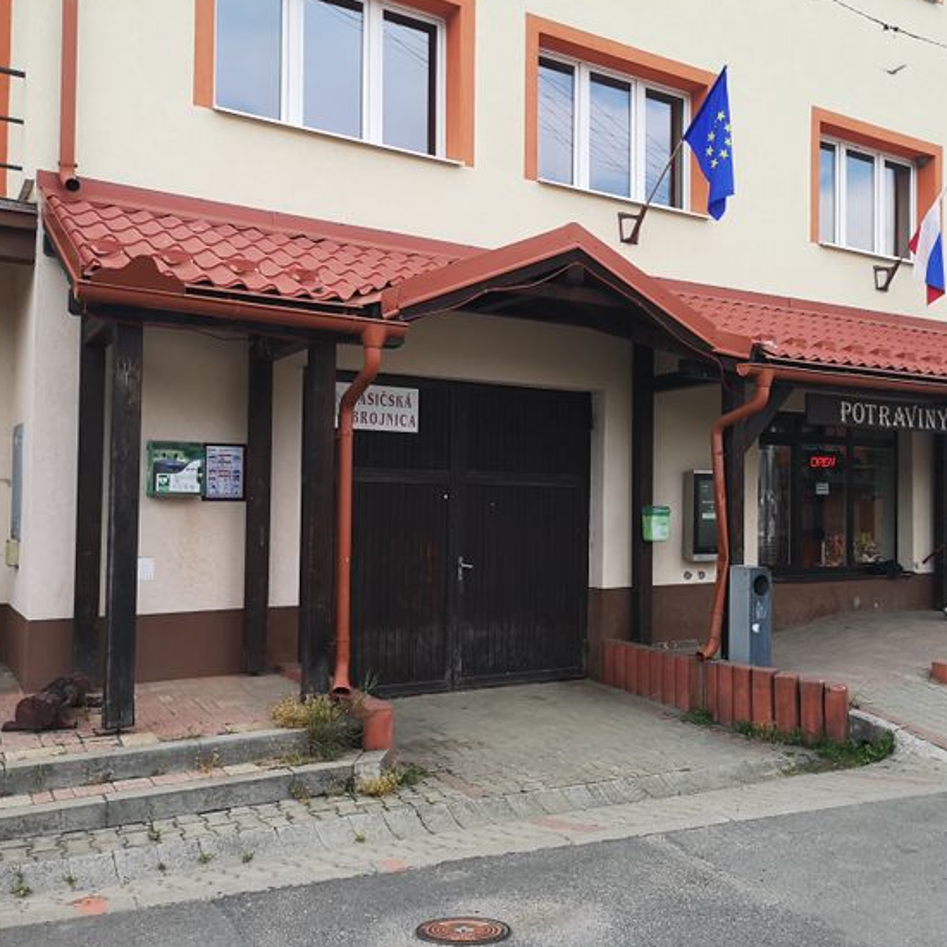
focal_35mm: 33
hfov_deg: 49.4
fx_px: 1021
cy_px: 468
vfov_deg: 49.7
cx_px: 577
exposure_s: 1/504
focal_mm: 5.58
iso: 50
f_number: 1.8
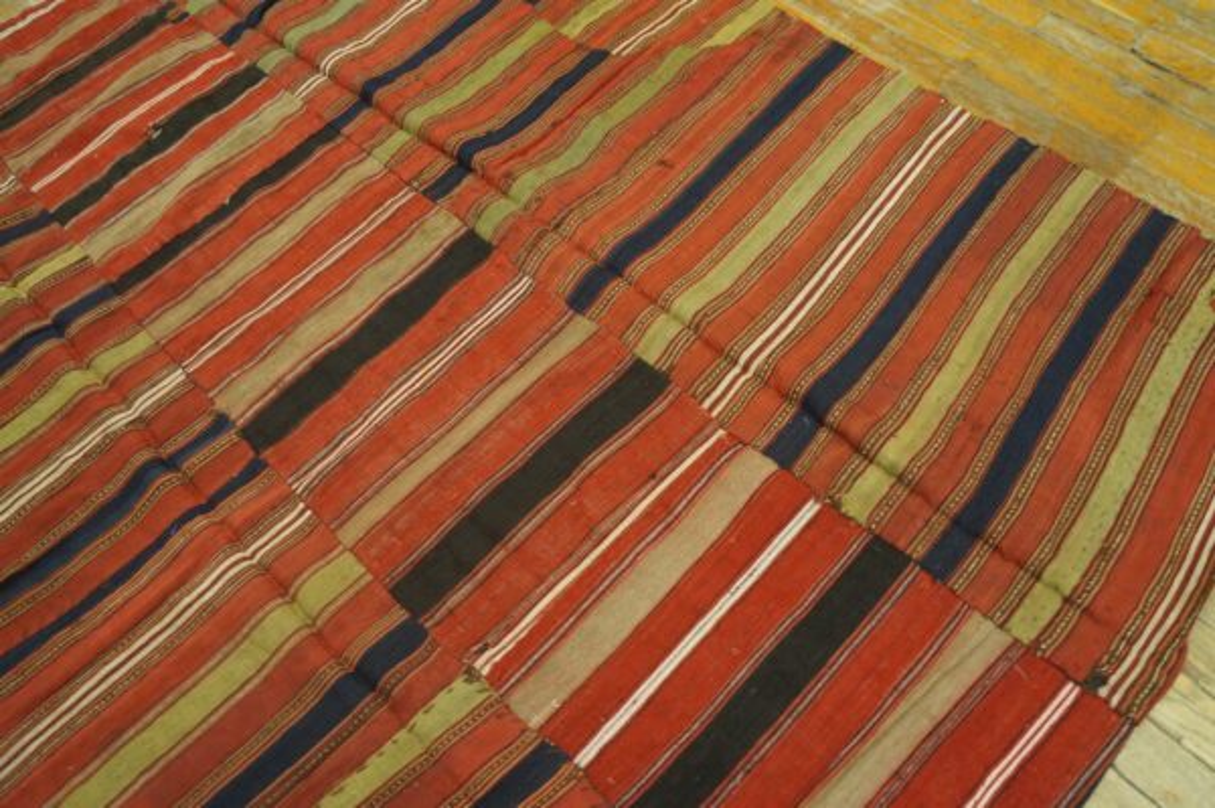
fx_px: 910
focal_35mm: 27
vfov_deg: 47.9
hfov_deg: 67.4
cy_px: 404
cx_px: 608
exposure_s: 1/60
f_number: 4
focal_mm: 18
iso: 1600
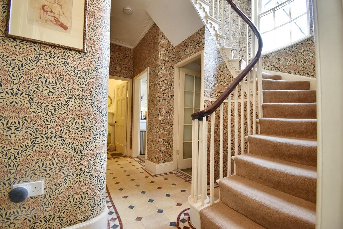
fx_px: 143
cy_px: 114
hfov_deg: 100.4
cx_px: 172
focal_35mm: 15
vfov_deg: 77.3
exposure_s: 1/15
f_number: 4.5
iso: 200
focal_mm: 10
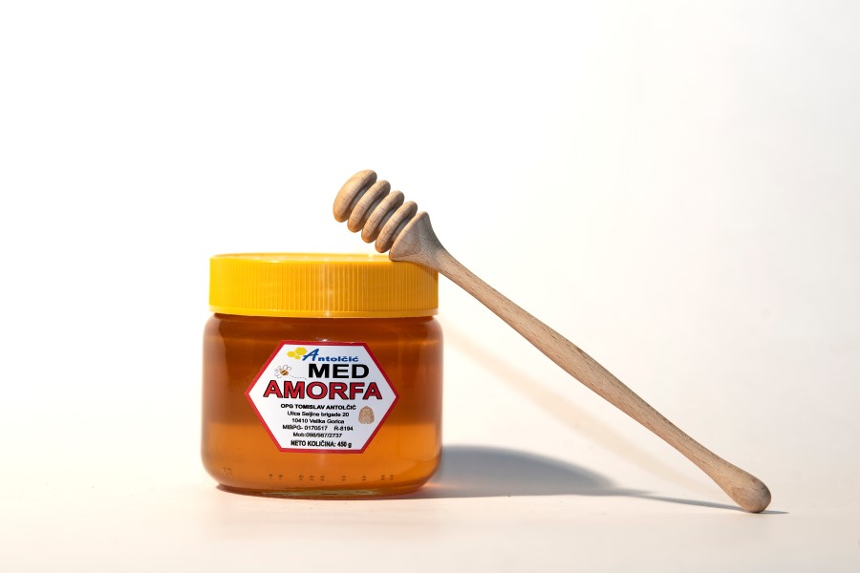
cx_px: 430
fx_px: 3225
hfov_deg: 15.2
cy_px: 286
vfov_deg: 10.2
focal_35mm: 135
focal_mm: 135
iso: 100
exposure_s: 1/200
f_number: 5.6
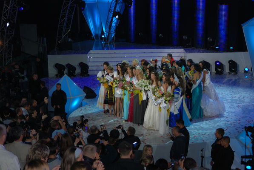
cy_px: 85
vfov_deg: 22.7
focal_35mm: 60
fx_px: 424
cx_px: 127
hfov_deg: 33.4
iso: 160
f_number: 4
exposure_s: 1/60
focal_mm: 40
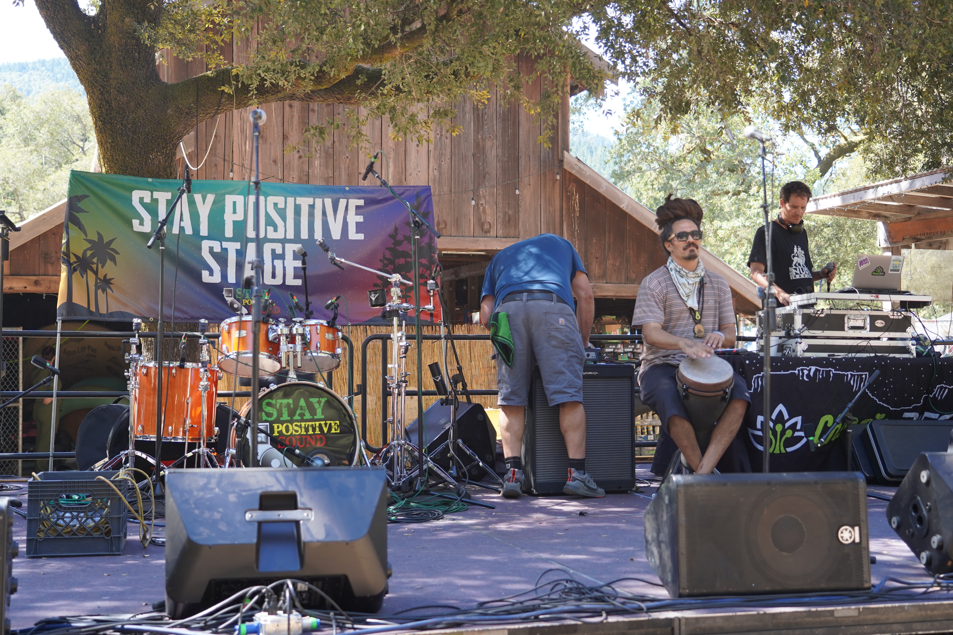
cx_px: 484
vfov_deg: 29.2
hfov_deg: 42.7
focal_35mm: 46
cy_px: 318
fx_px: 1218
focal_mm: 44
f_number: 4
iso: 250
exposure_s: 1/160
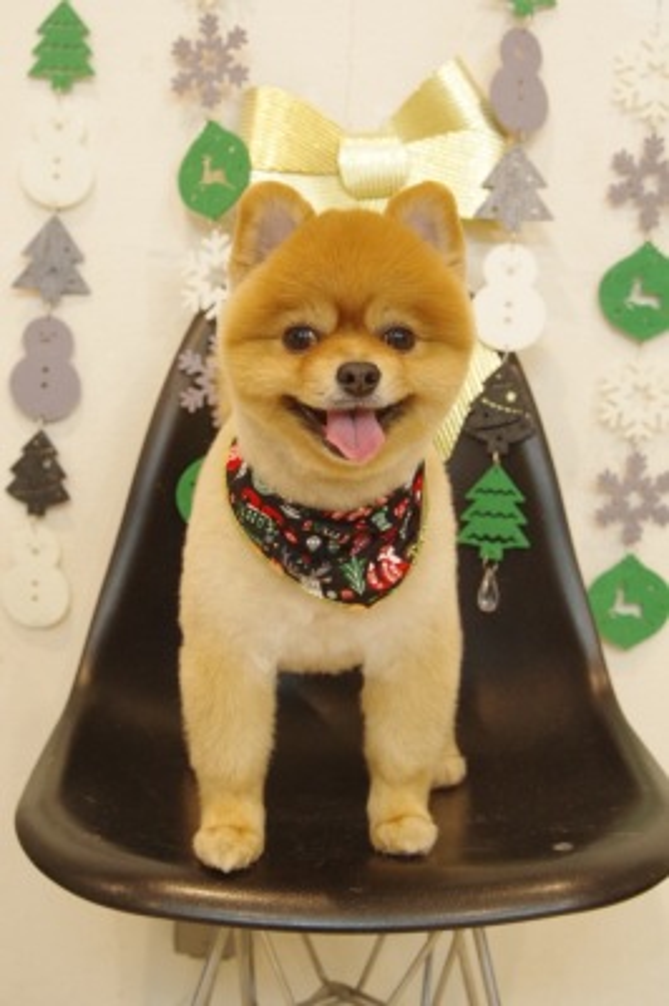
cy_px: 503
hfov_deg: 23.7
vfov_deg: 35.1
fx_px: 1592
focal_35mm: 57
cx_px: 334
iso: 3200
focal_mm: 38
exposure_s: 1/30
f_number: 7.1
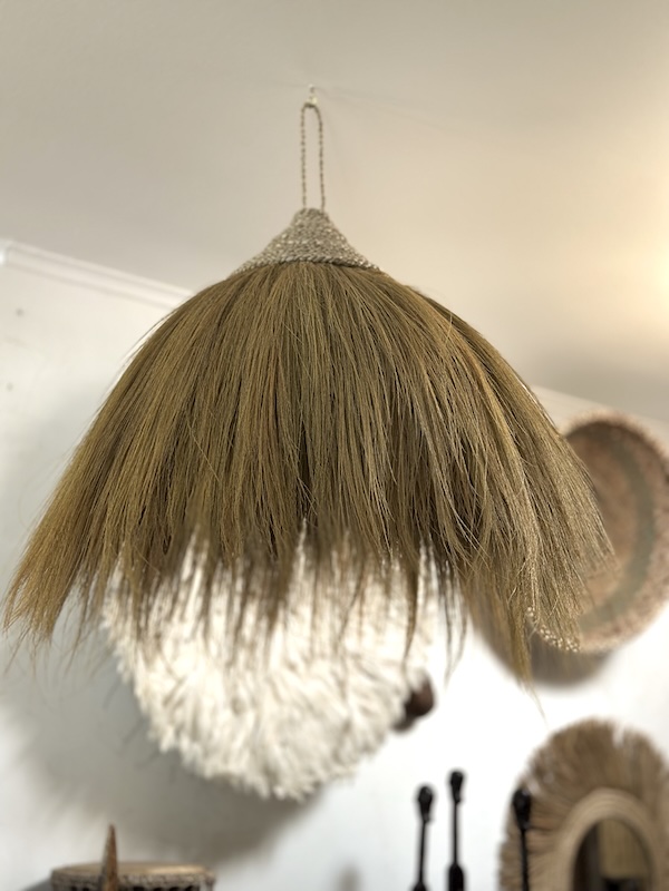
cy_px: 446
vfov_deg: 39.7
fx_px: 1237
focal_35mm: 48
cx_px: 334
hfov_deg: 30.3
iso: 125
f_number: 1.78
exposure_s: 1/89
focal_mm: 6.86
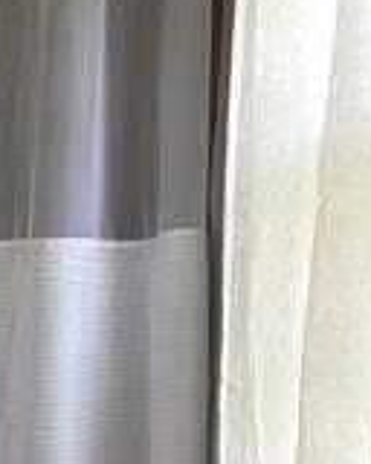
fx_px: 1674
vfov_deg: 15.4
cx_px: -359
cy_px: 493
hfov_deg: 11.5
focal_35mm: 122
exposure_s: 1/60
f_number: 1.6
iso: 200
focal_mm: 5.96
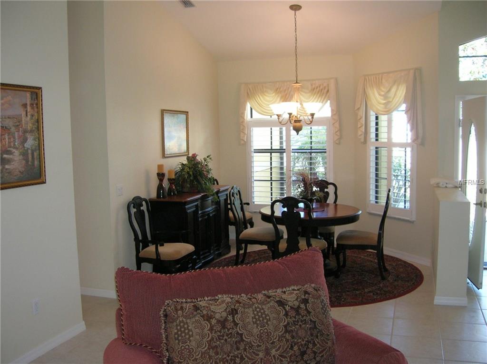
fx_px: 478
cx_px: 244
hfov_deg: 54.0
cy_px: 182
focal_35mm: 34
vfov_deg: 41.7
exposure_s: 1/29.6
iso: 95
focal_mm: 5.7
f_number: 2.9
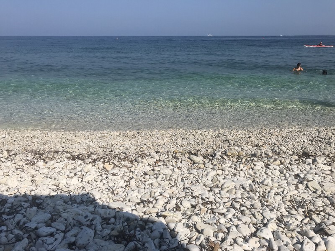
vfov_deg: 49.7
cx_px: 168
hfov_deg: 63.4
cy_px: 126
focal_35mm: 28
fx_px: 271
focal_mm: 3.99
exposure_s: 1/6410
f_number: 1.8
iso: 25
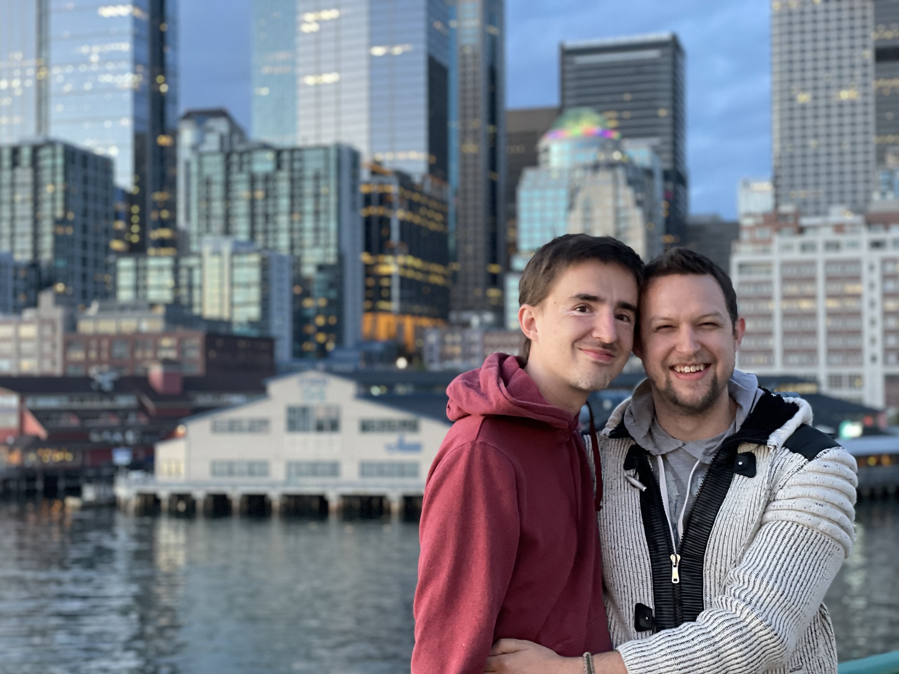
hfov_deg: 36.8
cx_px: 450
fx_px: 1350
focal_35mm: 52
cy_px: 337
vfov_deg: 28.0
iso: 400
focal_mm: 6
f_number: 2
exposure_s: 1/40
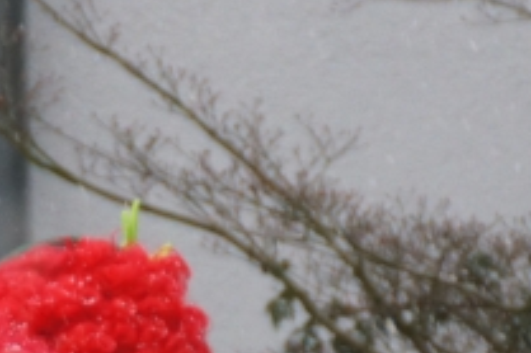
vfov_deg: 1.9
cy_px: 635
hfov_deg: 2.9
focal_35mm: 711
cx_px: 137
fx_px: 10479
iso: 1600
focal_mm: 110
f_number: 5.6
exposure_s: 1/160
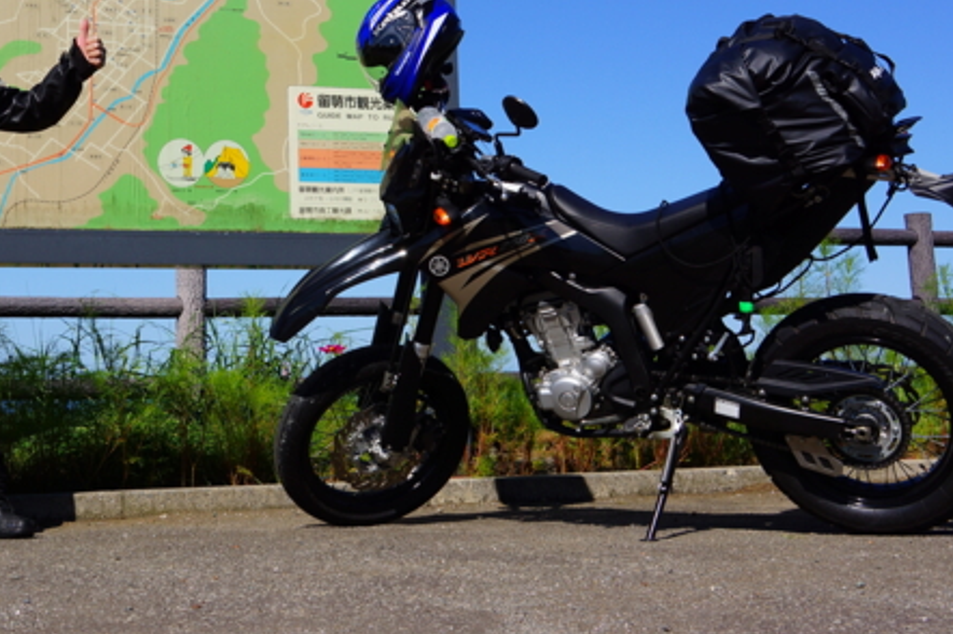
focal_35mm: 67
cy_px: 77
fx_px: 1772
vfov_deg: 19.9
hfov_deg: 29.9
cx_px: 308
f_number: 8
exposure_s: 1/500
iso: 100
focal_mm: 25
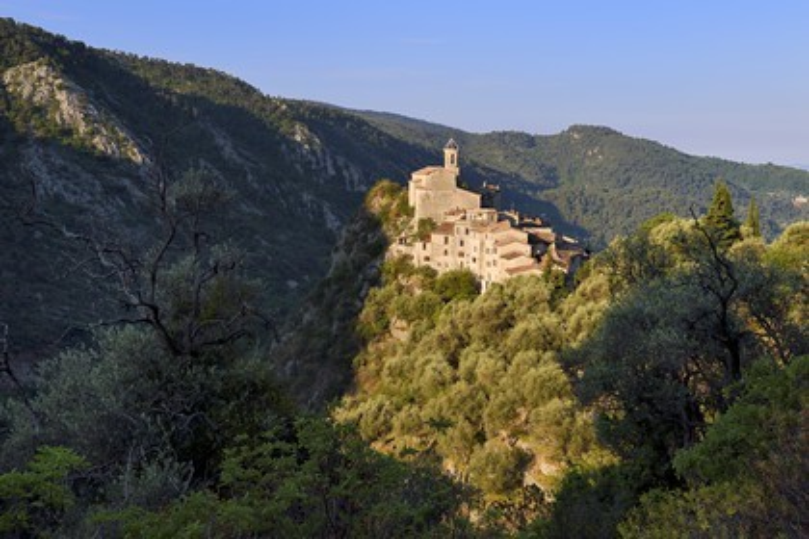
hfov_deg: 43.6
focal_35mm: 45
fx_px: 1011
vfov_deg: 29.9
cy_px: 270
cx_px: 404
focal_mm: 45
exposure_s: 1/200
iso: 200
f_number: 10
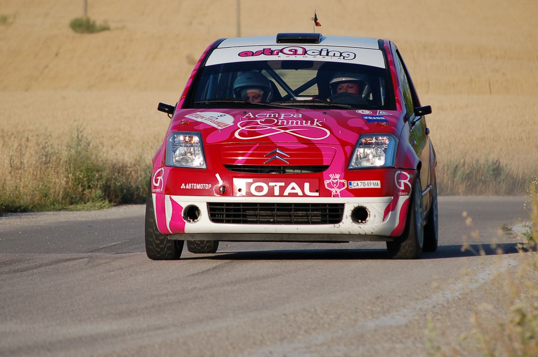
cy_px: 134
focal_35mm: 345
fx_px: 5151
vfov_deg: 4.0
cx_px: 269
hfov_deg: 6.0
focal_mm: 160
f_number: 5.3
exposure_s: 1/1250
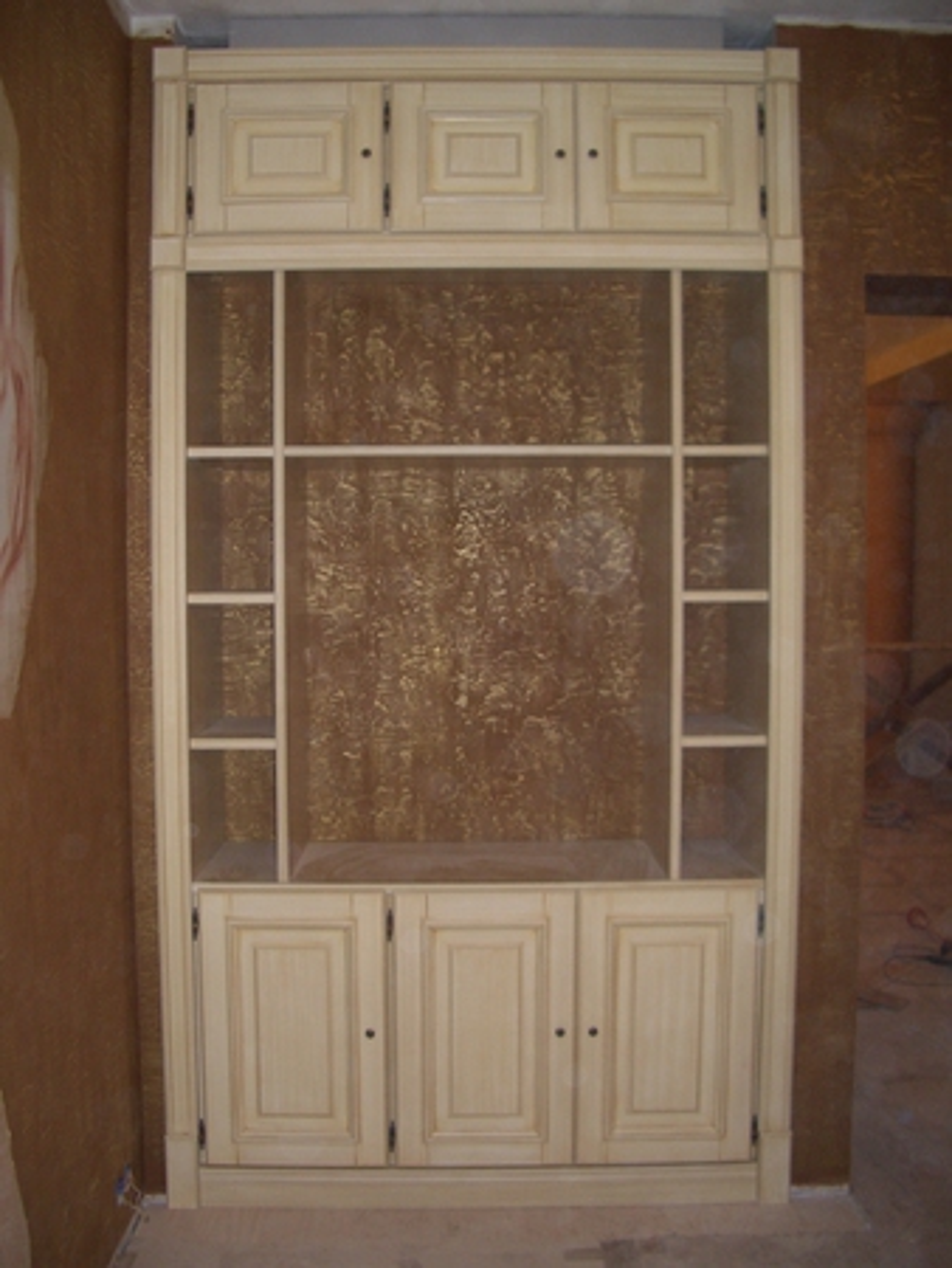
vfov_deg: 52.6
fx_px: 1282
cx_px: 476
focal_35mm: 35
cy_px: 634
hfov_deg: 40.7
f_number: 2.6
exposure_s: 1/60
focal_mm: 5.8
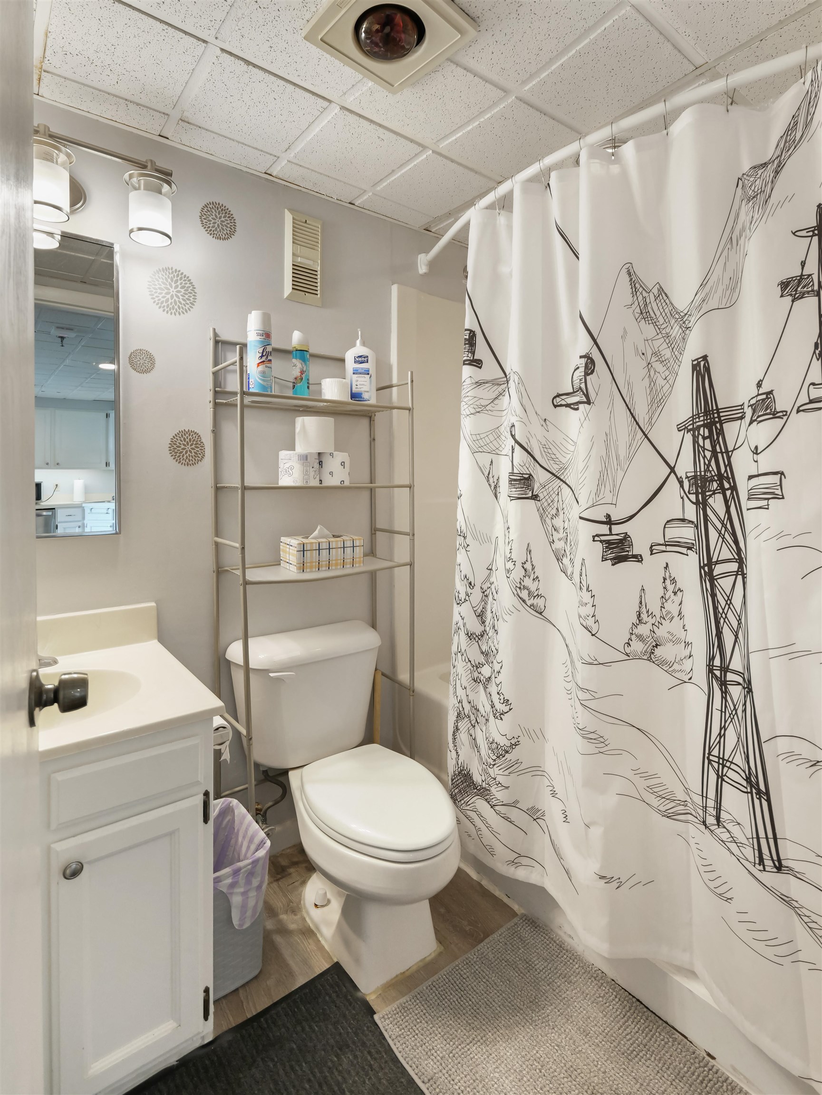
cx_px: 411
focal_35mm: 16
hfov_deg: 78.1
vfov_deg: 94.5
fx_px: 506
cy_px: 548
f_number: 2.8
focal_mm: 8
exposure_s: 1/60
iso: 3200
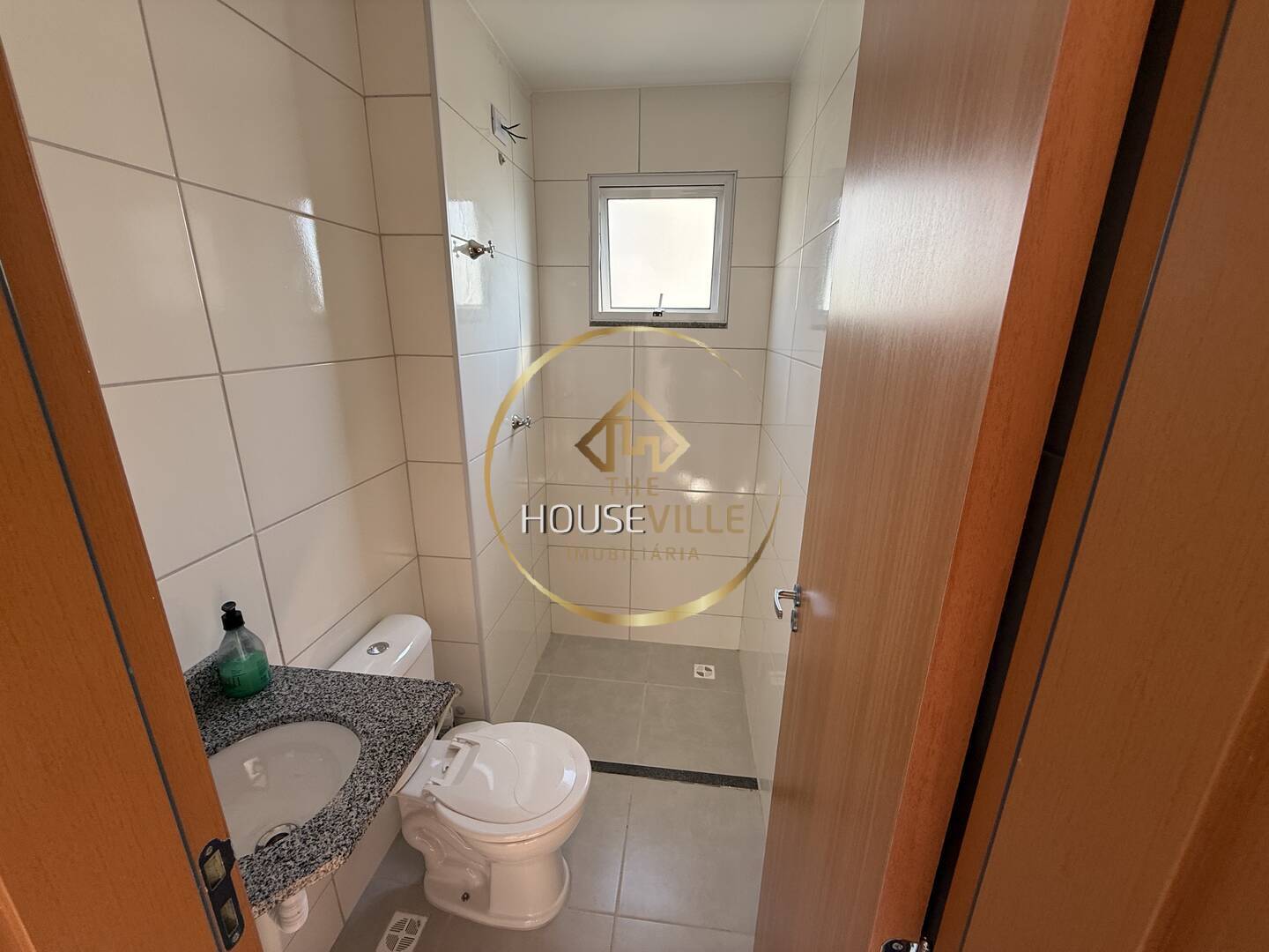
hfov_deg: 102.1
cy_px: 476
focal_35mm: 14
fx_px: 513
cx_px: 634
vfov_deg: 85.7
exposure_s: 1/99
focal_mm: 2.22
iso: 64
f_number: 2.2
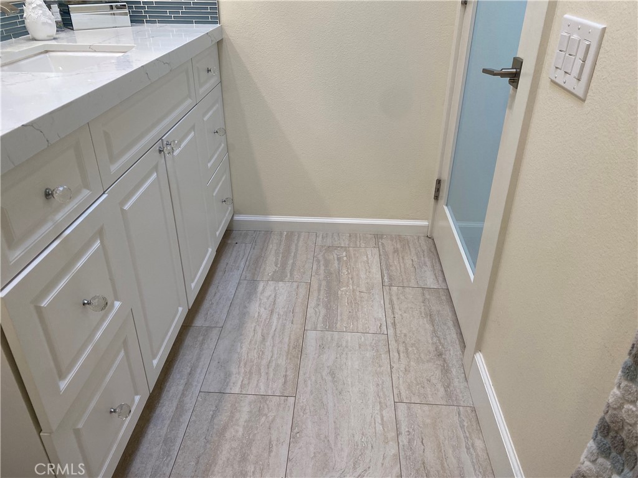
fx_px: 479
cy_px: 239
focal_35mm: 26
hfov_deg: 67.3
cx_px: 319
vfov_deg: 53.1
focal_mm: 4.25
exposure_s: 1/120
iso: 100
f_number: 1.8
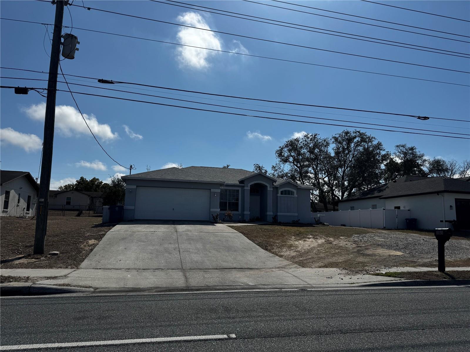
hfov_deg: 71.6
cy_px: 176
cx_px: 235
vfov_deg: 56.8
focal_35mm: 24
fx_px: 326
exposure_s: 1/12346
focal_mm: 6.76
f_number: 1.78
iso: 80
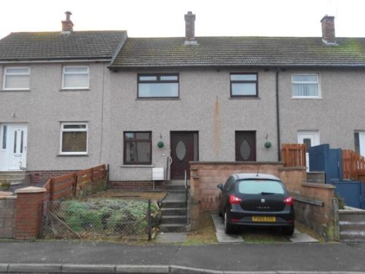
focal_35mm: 32
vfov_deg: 44.1
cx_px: 182
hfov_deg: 56.8
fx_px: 337
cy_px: 137
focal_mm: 5.8
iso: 100
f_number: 3.6
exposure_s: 1/30
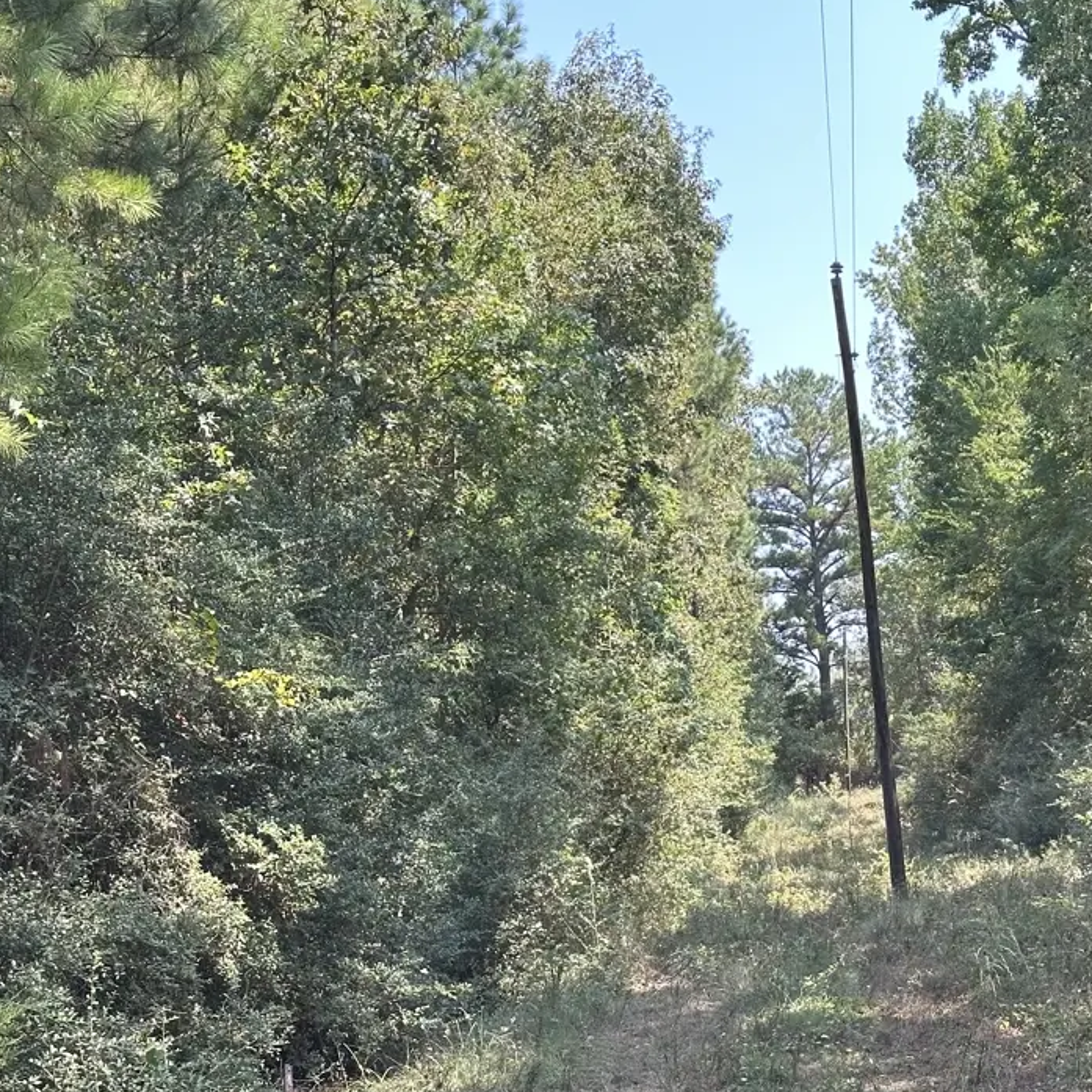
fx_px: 2605
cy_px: 605
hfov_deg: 23.4
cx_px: 821
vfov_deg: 23.7
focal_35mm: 73
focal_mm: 6.86
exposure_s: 1/508
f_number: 1.78
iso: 64
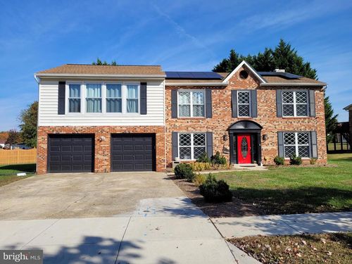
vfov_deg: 53.1
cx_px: 176
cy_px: 132
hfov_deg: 67.3
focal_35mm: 26
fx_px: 264
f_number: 1.8
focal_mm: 5.4
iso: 40
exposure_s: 1/2835
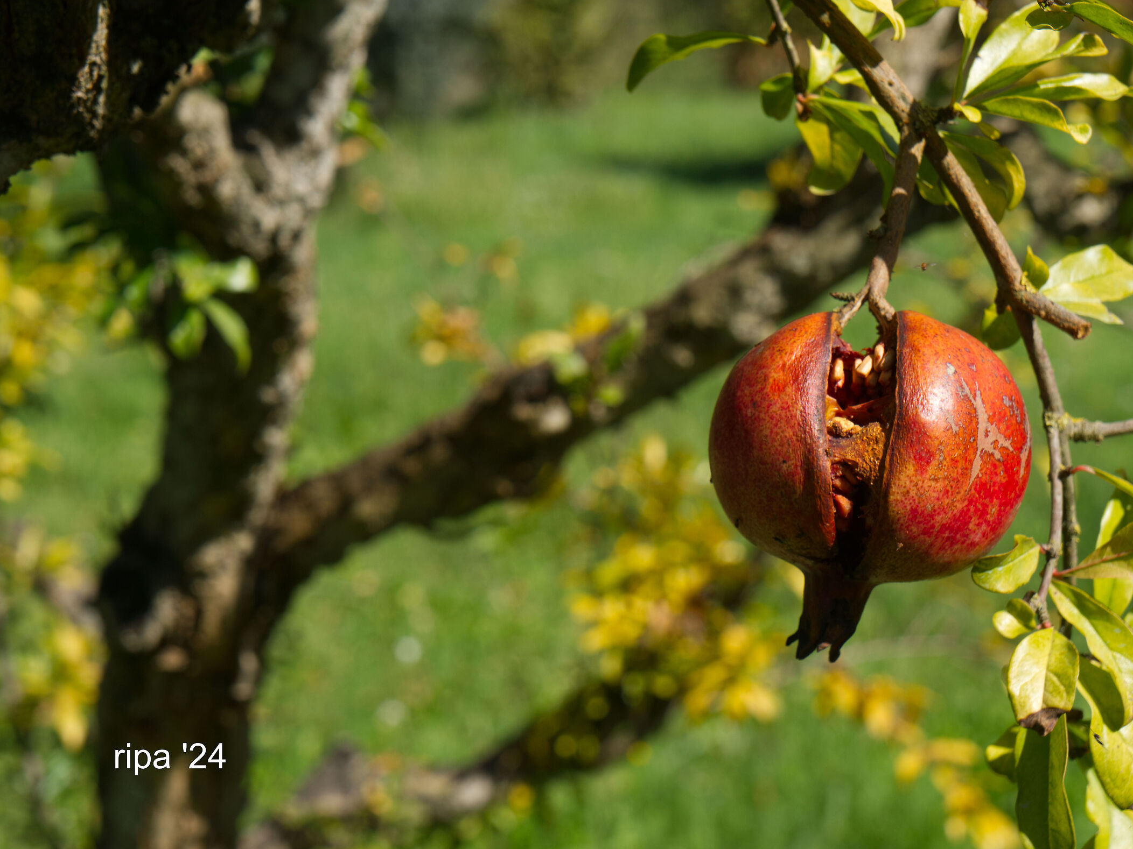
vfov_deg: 16.3
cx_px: 569
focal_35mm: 91
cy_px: 424
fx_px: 2964
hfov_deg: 21.6
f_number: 8
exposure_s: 1/320
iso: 160
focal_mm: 55
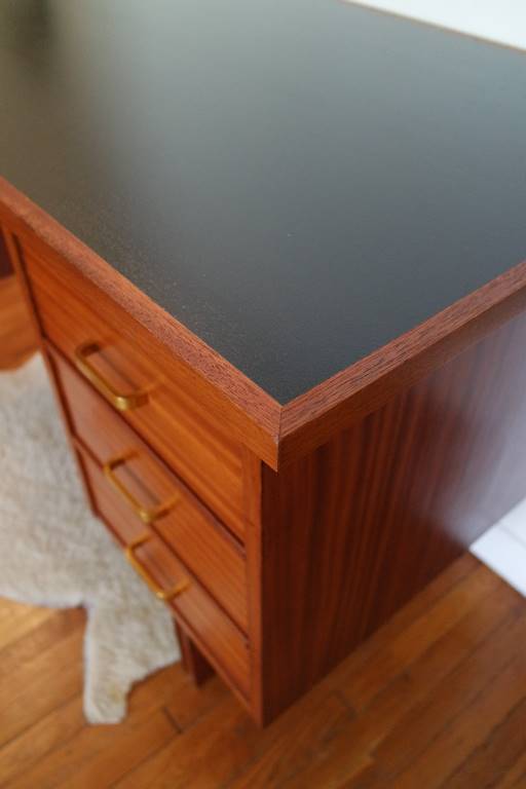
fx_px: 657
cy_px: 394
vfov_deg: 61.9
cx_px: 263
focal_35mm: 30
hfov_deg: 43.6
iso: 3200
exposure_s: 1/40
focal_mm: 20
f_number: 3.5
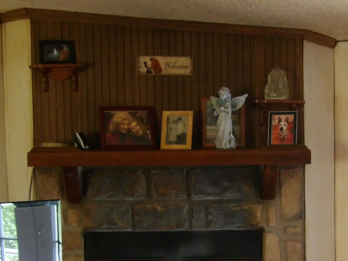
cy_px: 218
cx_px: 223
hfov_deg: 23.8
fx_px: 824
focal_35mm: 82
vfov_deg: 17.8
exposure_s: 1/17
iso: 578
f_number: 3.7
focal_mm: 7
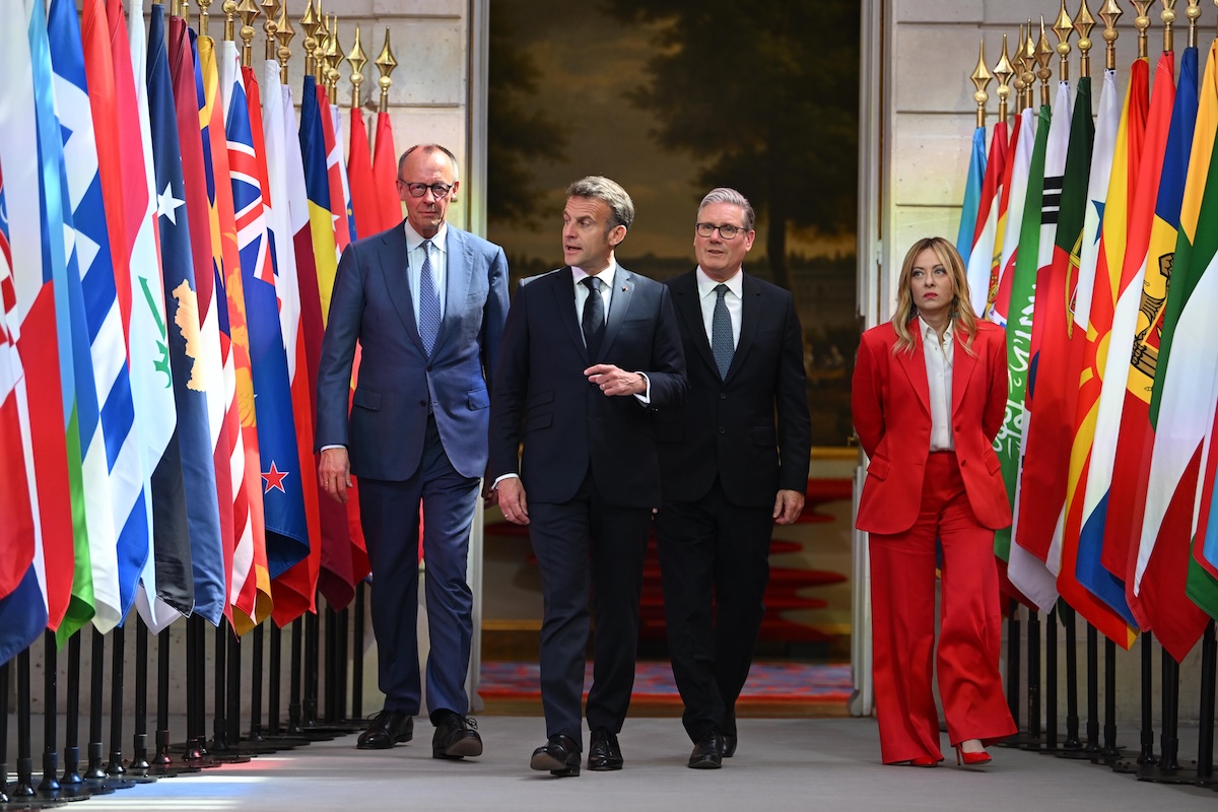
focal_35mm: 125
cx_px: 609
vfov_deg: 11.0
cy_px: 406
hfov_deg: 16.4
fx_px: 4229
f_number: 2.8
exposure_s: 1/2000
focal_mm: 125
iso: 1250
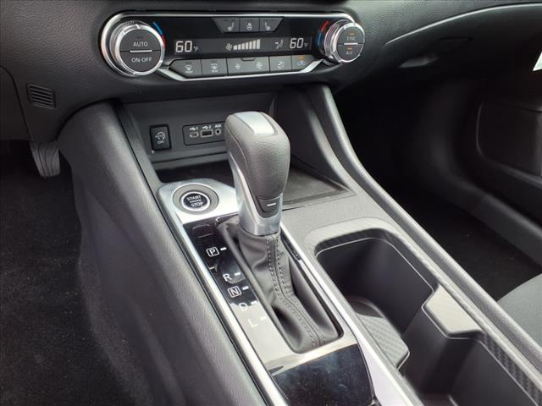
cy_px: 203
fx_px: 423
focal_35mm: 27
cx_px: 271
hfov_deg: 65.3
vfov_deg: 51.4
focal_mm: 3.58
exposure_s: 1/152
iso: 40
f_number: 1.9
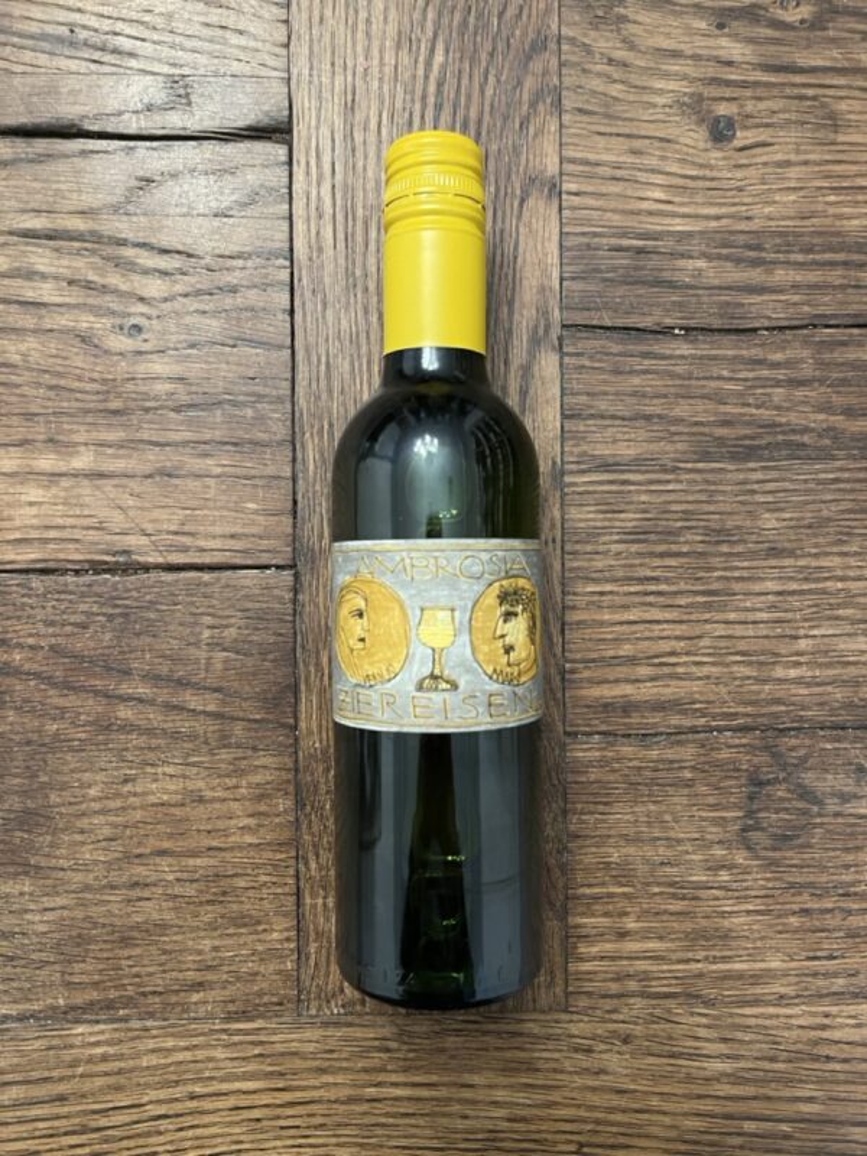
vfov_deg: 67.3
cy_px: 578
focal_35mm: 26
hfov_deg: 53.1
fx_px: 868
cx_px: 434
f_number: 1.6
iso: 640
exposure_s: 1/25
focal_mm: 5.1
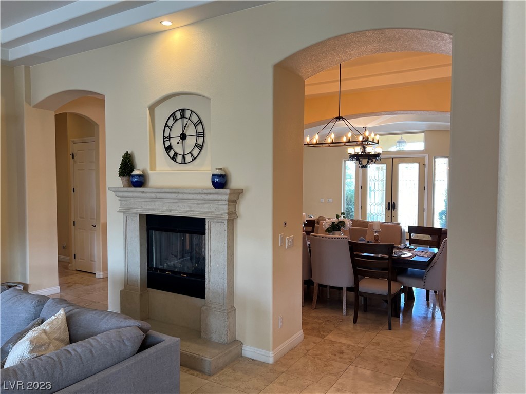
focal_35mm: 26
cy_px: 197
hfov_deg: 67.3
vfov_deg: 53.1
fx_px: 395
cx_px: 263
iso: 80
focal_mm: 5.7
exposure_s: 1/60
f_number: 1.5
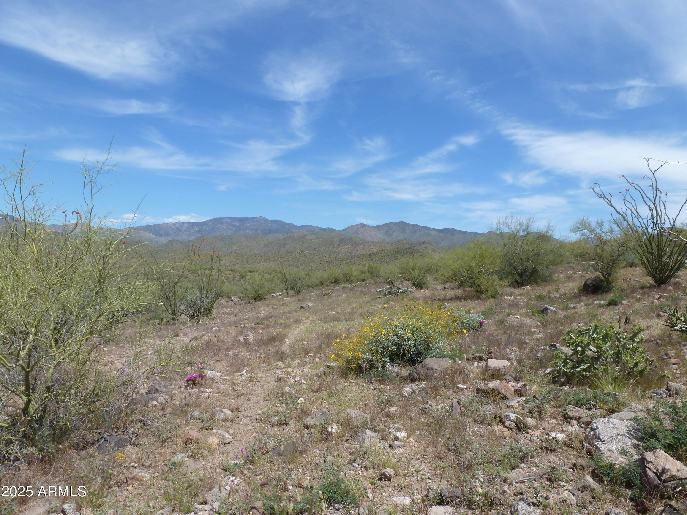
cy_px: 258
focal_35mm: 24
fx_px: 476
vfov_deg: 56.8
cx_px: 344
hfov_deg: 71.6
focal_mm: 4.3
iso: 100
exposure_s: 1/500
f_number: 5
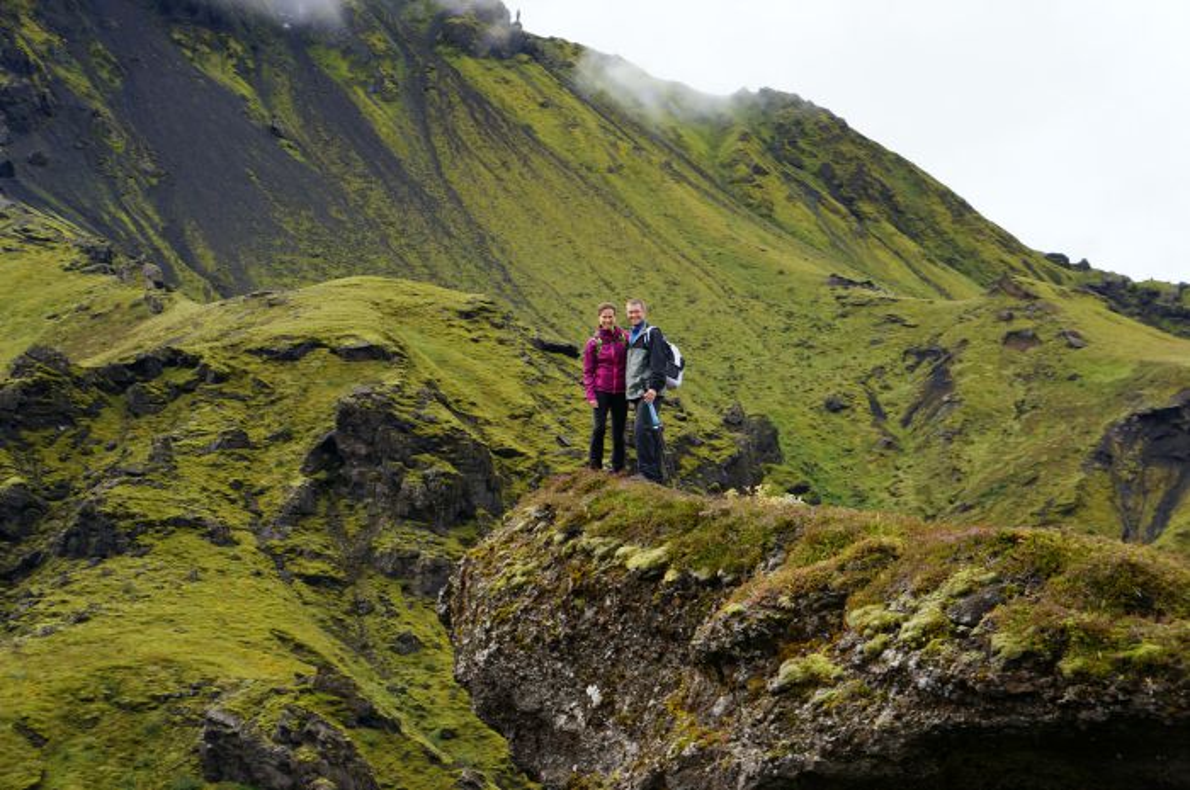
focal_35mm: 52
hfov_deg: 37.9
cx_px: 595
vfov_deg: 25.7
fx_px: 1733
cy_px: 395
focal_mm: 35
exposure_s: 1/80
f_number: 8
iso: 100
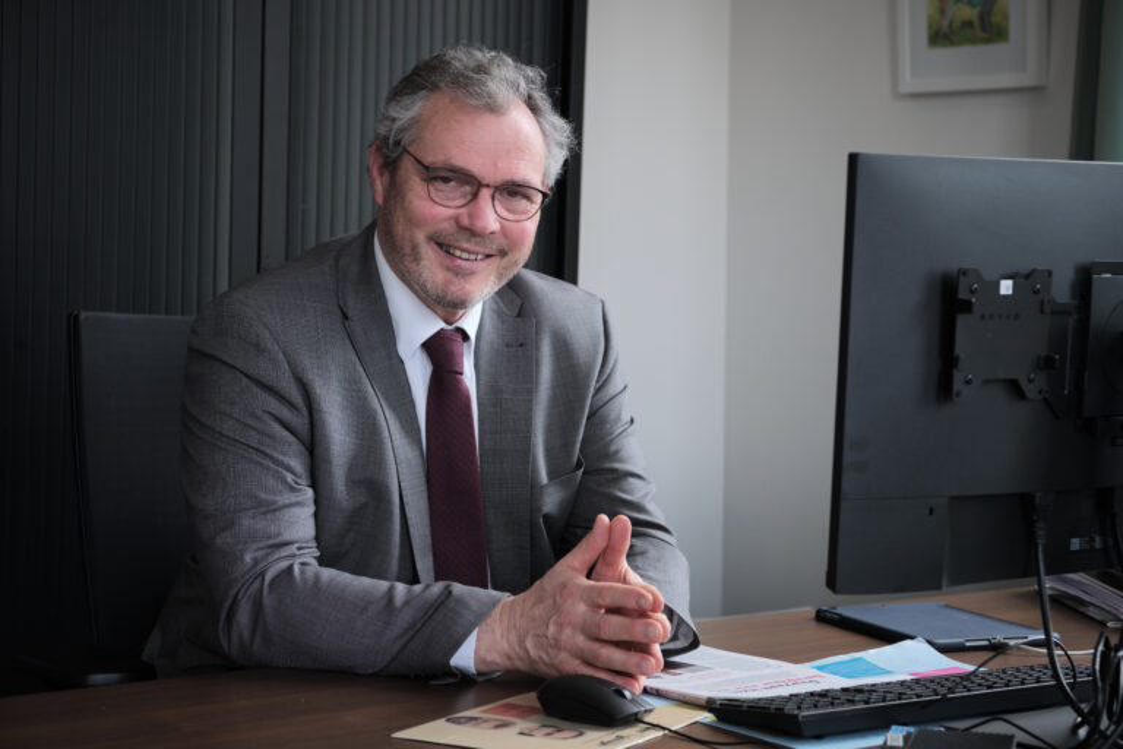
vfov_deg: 18.2
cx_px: 562
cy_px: 374
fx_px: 2339
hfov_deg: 27.0
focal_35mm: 75
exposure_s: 1/75
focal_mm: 50
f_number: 4
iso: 400
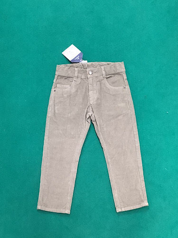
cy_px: 119
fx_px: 213
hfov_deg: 45.4
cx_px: 89
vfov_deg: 58.4
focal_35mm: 31
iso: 250
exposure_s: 1/50
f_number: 2.4
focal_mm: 3.3
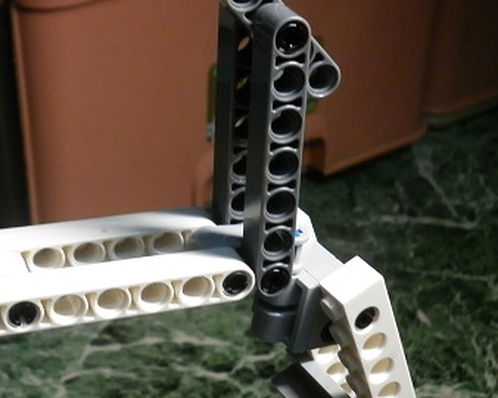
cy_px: 161
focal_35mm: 67
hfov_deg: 27.9
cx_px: 119
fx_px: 987
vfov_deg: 22.8
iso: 160
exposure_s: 1/30
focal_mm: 5.3
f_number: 2.8
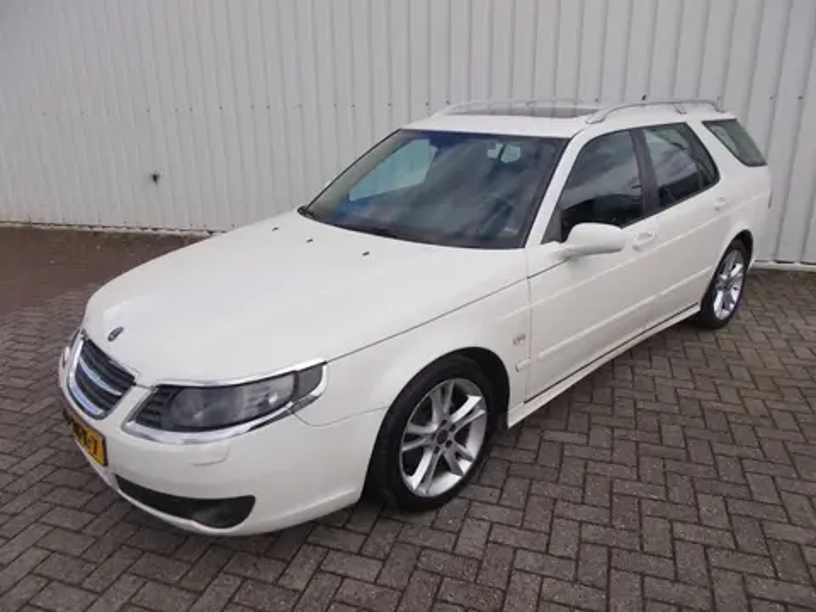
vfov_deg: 53.1
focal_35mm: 26
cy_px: 306
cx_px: 408
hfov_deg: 67.3
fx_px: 613
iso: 80
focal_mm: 4.6
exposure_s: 1/125
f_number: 8
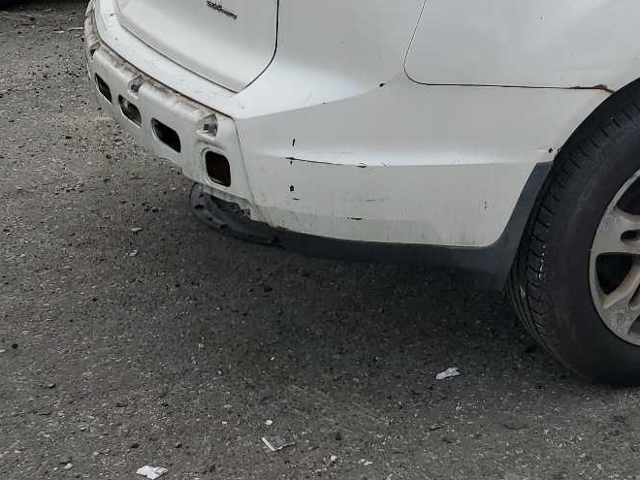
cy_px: 28
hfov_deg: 27.6
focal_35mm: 63
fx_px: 1165
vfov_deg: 22.6
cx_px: 734
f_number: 1.5
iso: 50
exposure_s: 1/3333
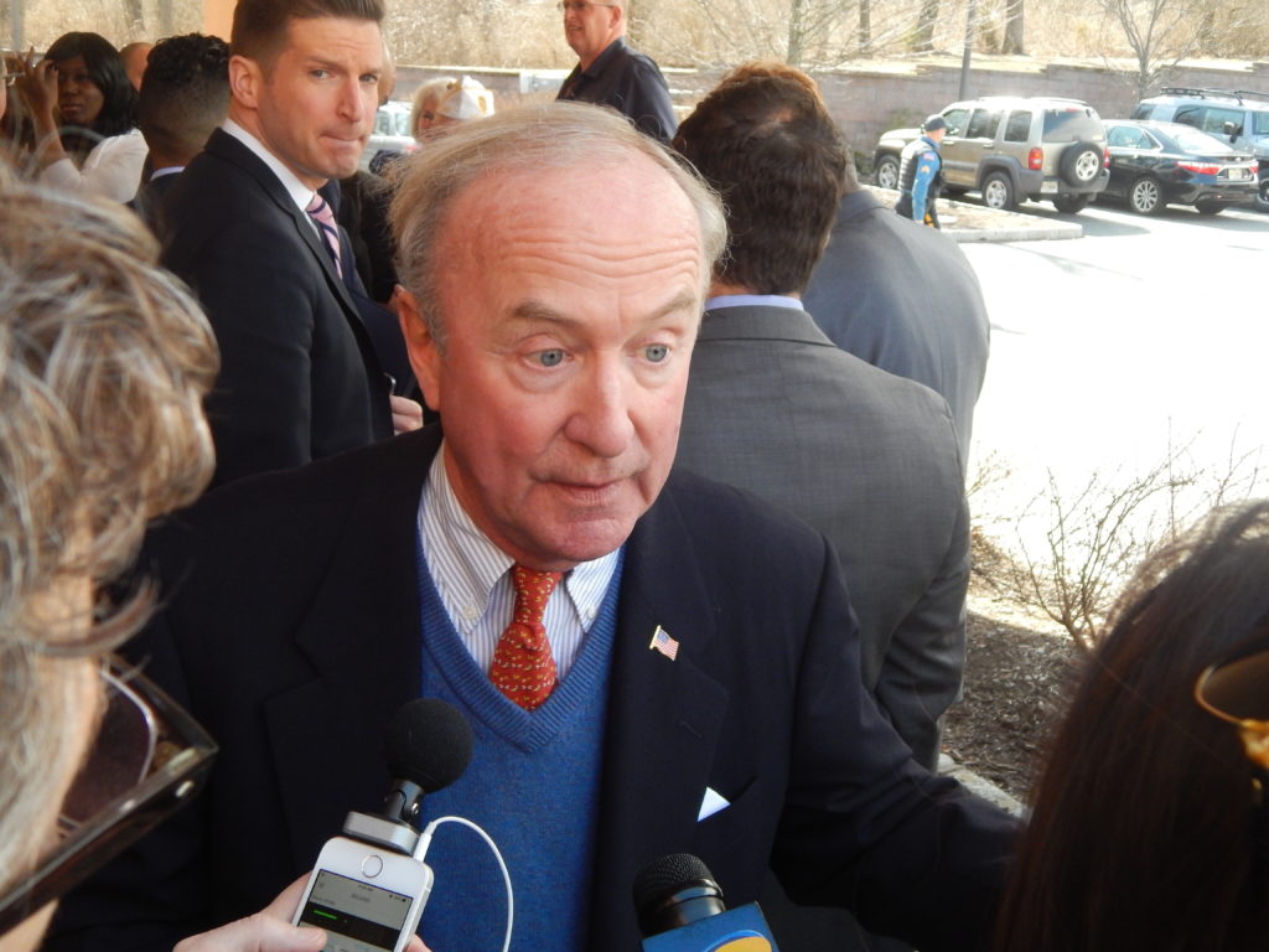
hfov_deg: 43.9
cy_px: 476
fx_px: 1576
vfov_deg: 33.6
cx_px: 634
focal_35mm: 43
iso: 320
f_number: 3.6
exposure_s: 1/250
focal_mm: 7.7
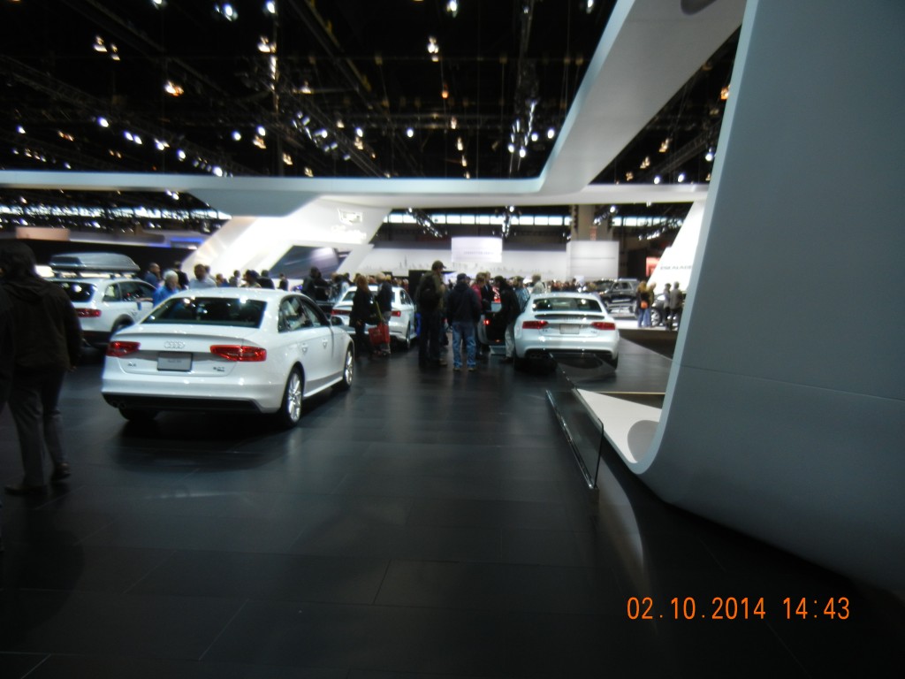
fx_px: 784
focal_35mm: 30
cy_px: 340
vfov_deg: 46.8
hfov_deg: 60.0
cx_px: 452
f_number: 3.5
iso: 180
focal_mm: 5.4
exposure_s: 1/65.4
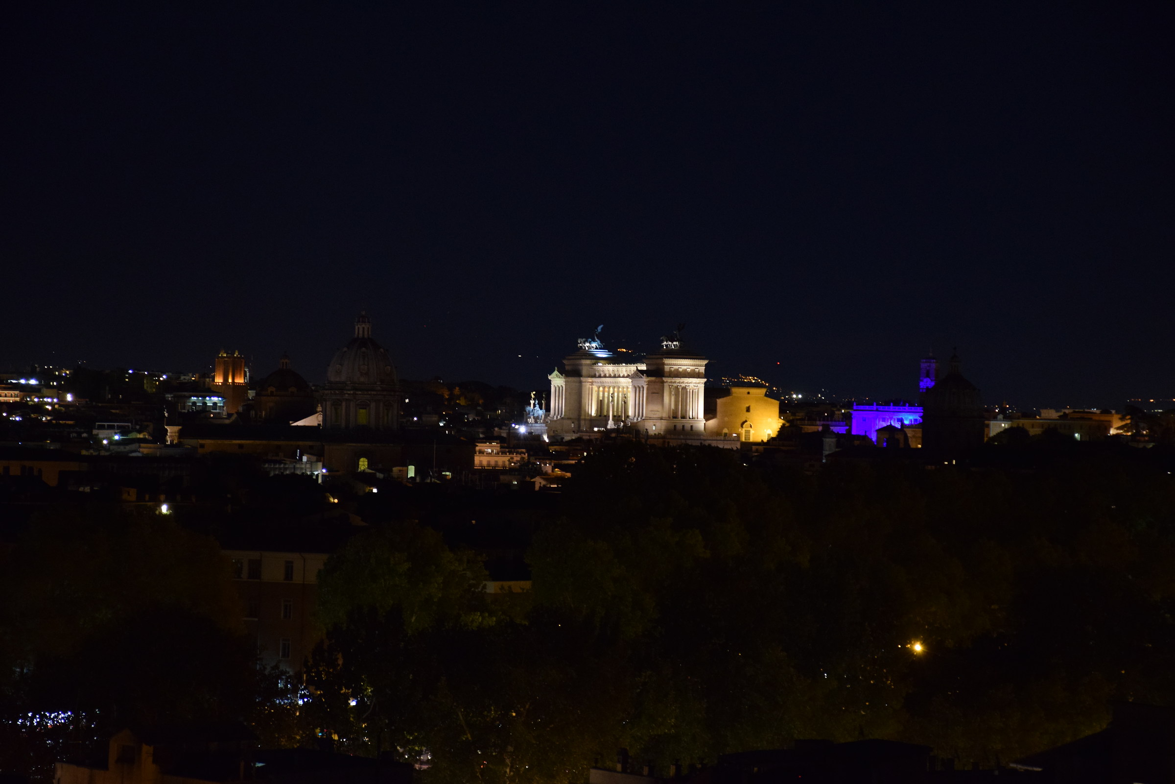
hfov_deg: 18.2
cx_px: 588
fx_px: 3672
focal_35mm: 112
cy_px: 392
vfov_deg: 12.2
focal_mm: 75
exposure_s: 1/3
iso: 1600
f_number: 5
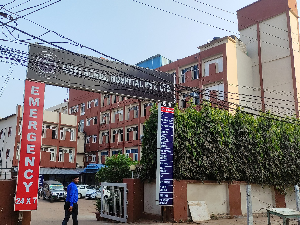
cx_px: 124
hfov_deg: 58.0
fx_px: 269
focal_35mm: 31
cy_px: 125
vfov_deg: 45.4
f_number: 1.89
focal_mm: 5.43
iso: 100
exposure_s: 1/644
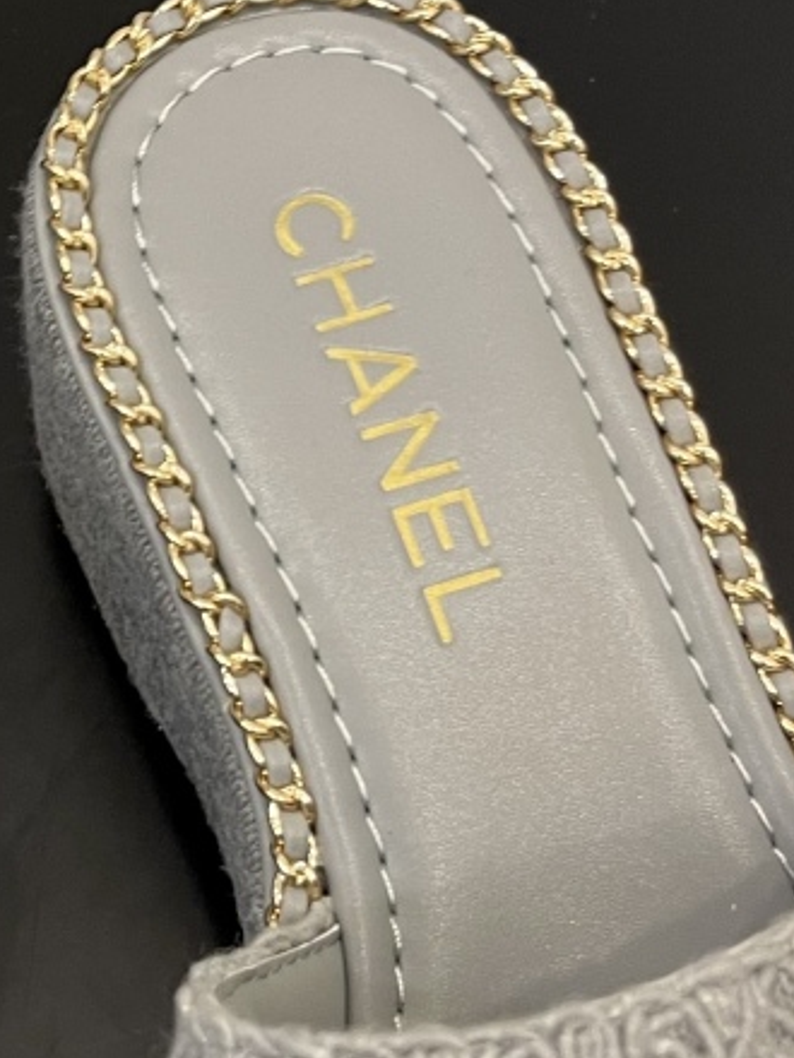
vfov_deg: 22.9
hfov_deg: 16.8
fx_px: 2600
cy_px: 332
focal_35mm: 85
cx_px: -82
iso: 160
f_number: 1.6
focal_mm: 5.1
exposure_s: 1/60
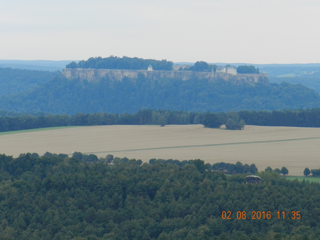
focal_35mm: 191
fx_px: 1766
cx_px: 160
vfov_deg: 7.8
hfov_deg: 10.4
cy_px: 120
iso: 160
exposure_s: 1/200
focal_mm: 34
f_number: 5.5
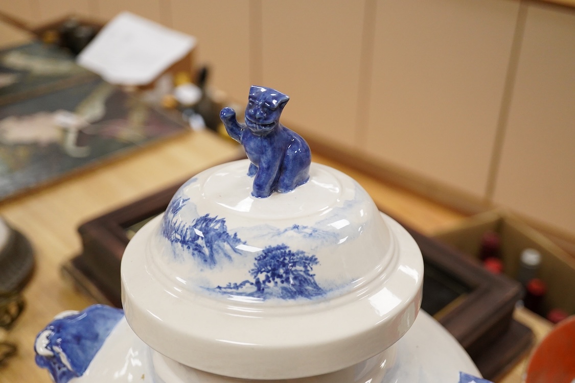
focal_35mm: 45
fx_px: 719
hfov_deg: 43.6
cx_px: 288
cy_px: 192
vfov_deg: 29.9
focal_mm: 30
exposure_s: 1/400
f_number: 3.5
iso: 2500
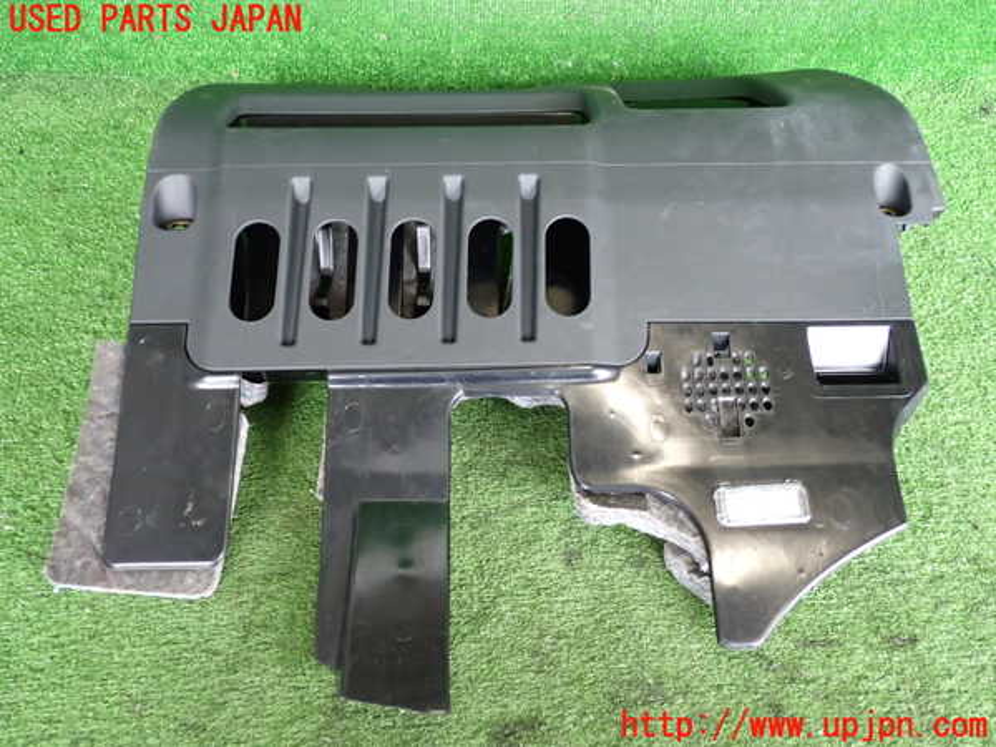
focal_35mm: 32
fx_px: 921
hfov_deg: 56.8
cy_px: 374
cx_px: 498
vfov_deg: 44.2
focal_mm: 5.79
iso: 640
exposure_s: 1/80
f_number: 2.4
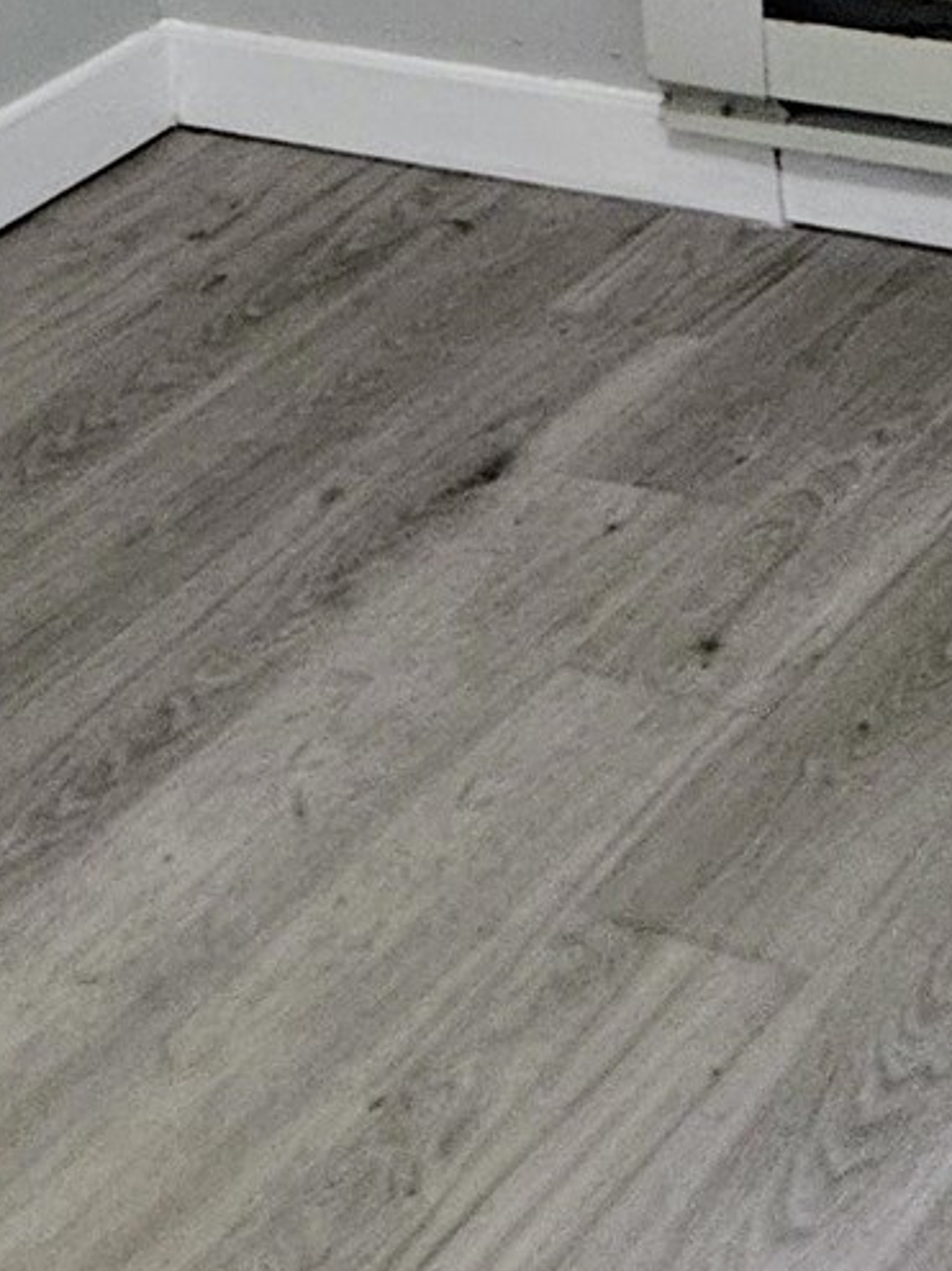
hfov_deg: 13.8
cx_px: 251
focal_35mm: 107
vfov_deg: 16.9
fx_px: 3925
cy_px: -557
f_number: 1.8
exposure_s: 1/120
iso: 500
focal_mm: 5.4
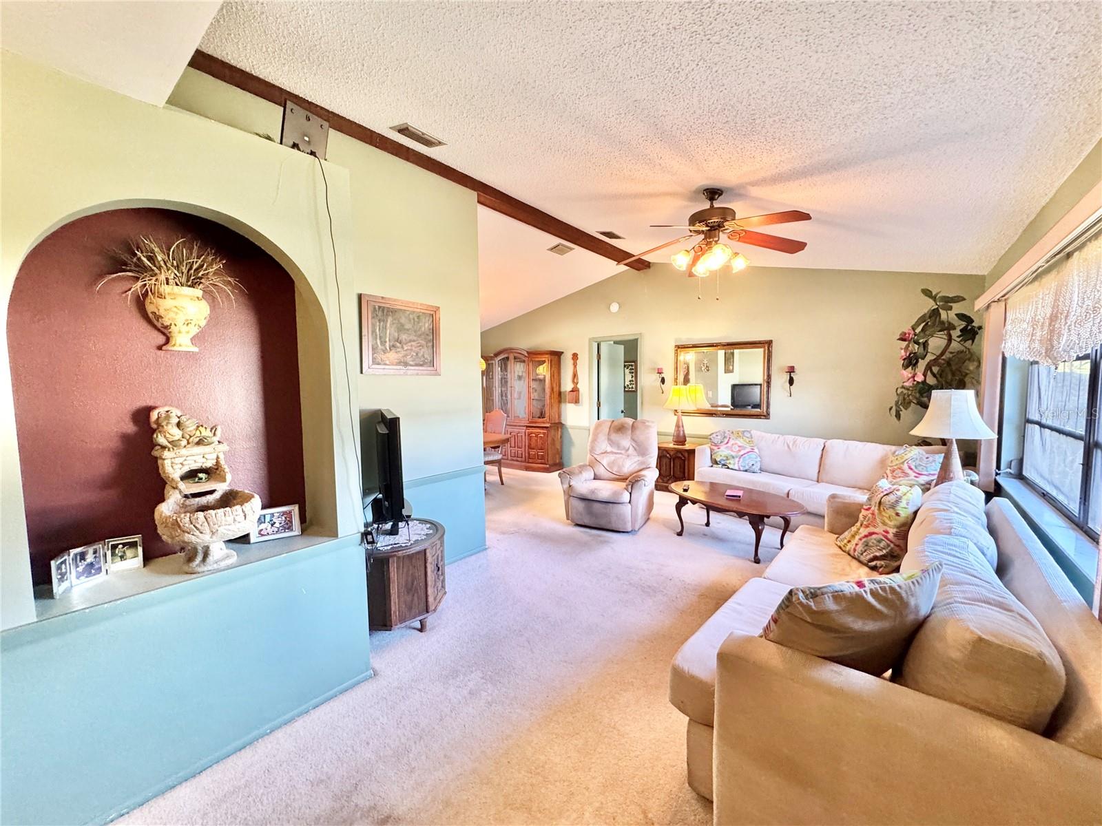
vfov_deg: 85.7
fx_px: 446
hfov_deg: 102.1
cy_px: 413
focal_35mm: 14
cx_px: 551
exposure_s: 1/60
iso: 400
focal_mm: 2.22
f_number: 2.2
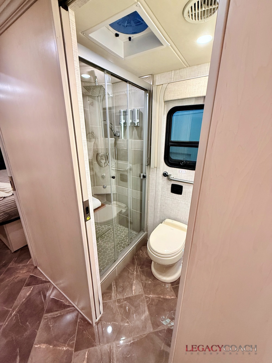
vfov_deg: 102.1
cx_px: 136
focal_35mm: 14
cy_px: 182
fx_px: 147
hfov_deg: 85.7
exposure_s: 1/60
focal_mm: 2.22
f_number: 2.2
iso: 400
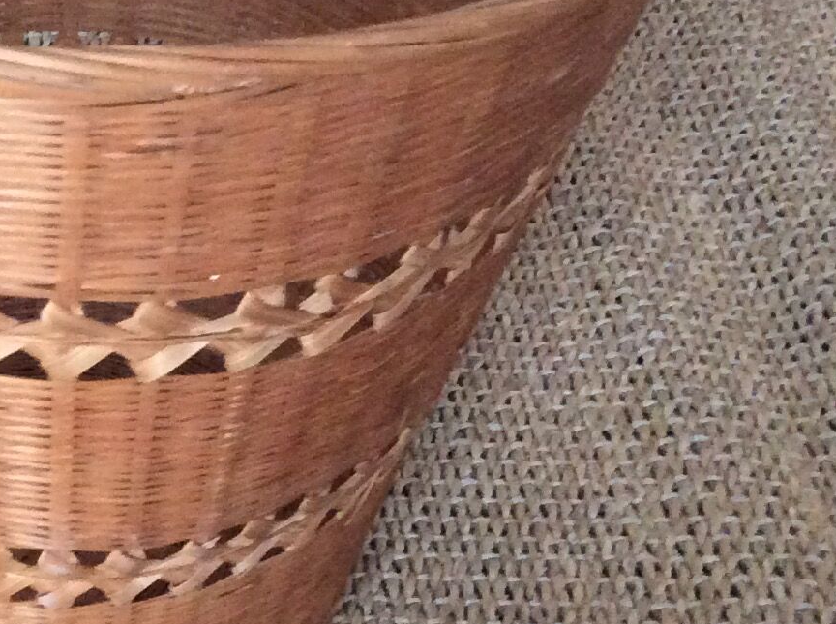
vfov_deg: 15.4
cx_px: 13
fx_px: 2315
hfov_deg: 19.9
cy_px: 337
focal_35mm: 96
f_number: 2.4
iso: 250
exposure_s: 1/17
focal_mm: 3.3
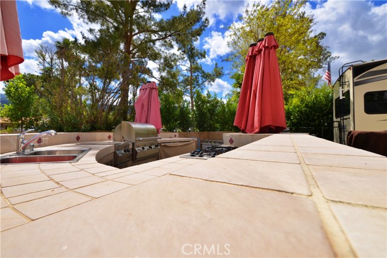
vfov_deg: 73.8
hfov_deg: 96.7
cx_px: 194
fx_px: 172
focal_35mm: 16
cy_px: 129
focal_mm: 16
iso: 125
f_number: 13
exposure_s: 1/200
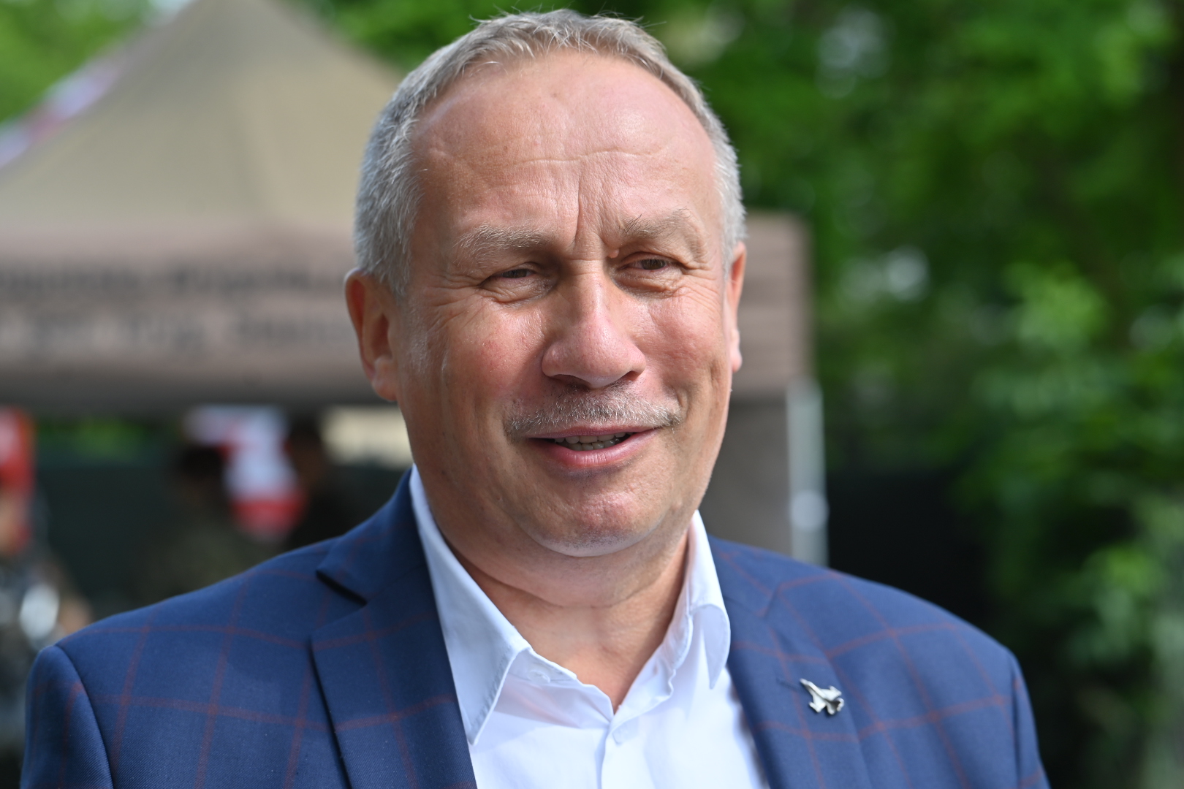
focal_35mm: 88
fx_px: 2894
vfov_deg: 15.5
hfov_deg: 23.1
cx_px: 592
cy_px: 394
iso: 100
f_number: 4.5
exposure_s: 1/400
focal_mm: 88
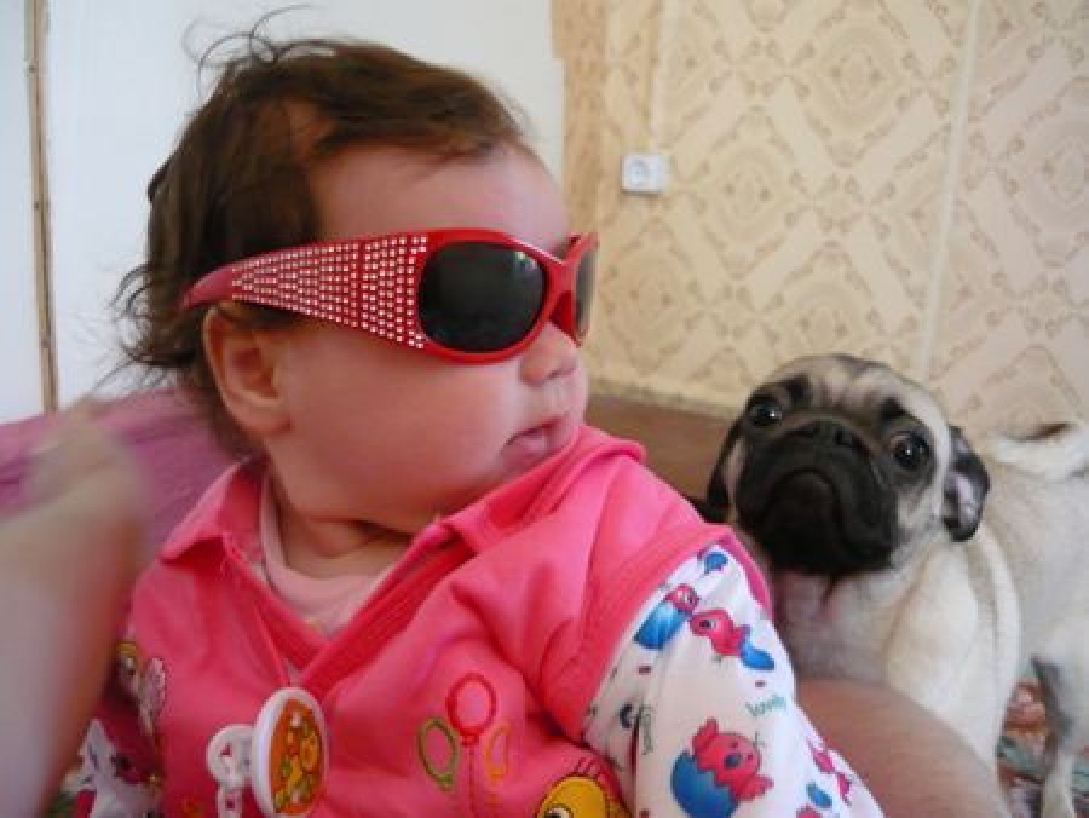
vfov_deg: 43.0
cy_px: 409
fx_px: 1039
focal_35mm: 33
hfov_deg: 55.3
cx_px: 544
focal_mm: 5.5
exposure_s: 1/50
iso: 400
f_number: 2.8
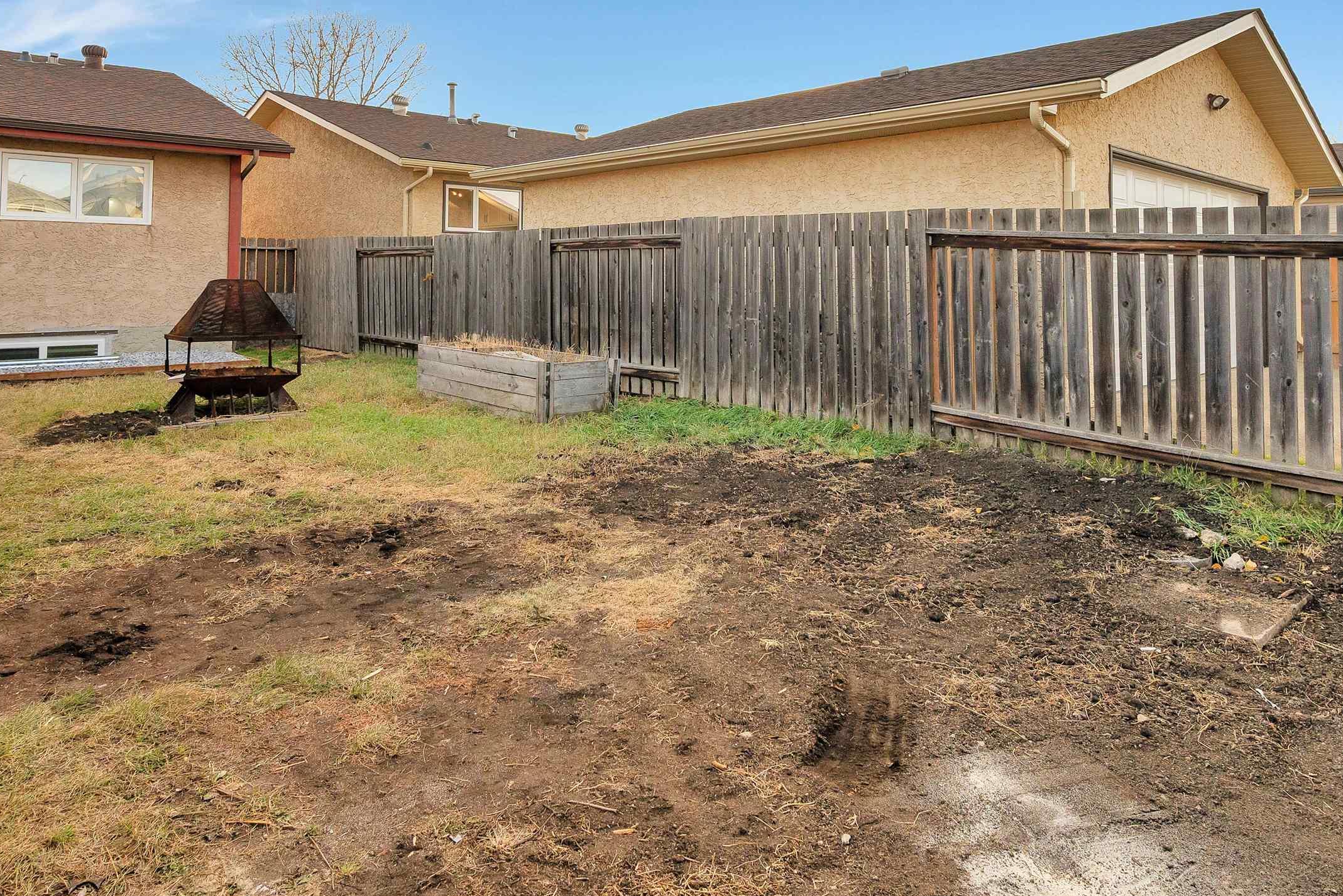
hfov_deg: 74.4
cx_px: 688
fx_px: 885
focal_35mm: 24
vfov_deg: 52.7
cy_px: 302
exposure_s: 1/350
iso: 400
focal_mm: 11
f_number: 4.5
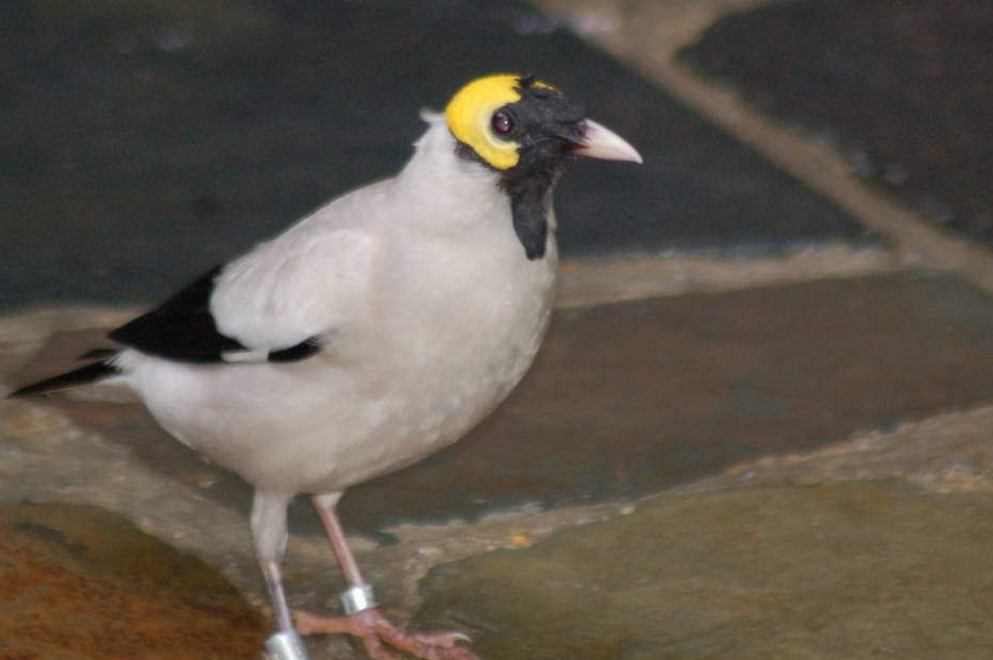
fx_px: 19126
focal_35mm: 694
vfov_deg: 2.0
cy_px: 251
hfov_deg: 3.0
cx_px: 418
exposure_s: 1/250
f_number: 5.6
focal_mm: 270
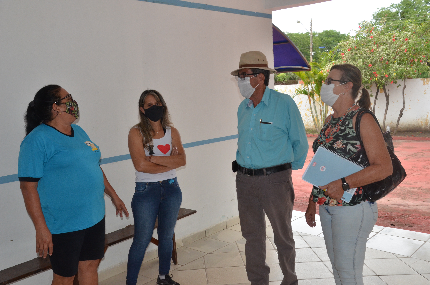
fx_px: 447
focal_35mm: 38
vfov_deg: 35.3
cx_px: 215
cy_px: 142
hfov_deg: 51.4
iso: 1000
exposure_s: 1/250
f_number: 9
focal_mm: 25
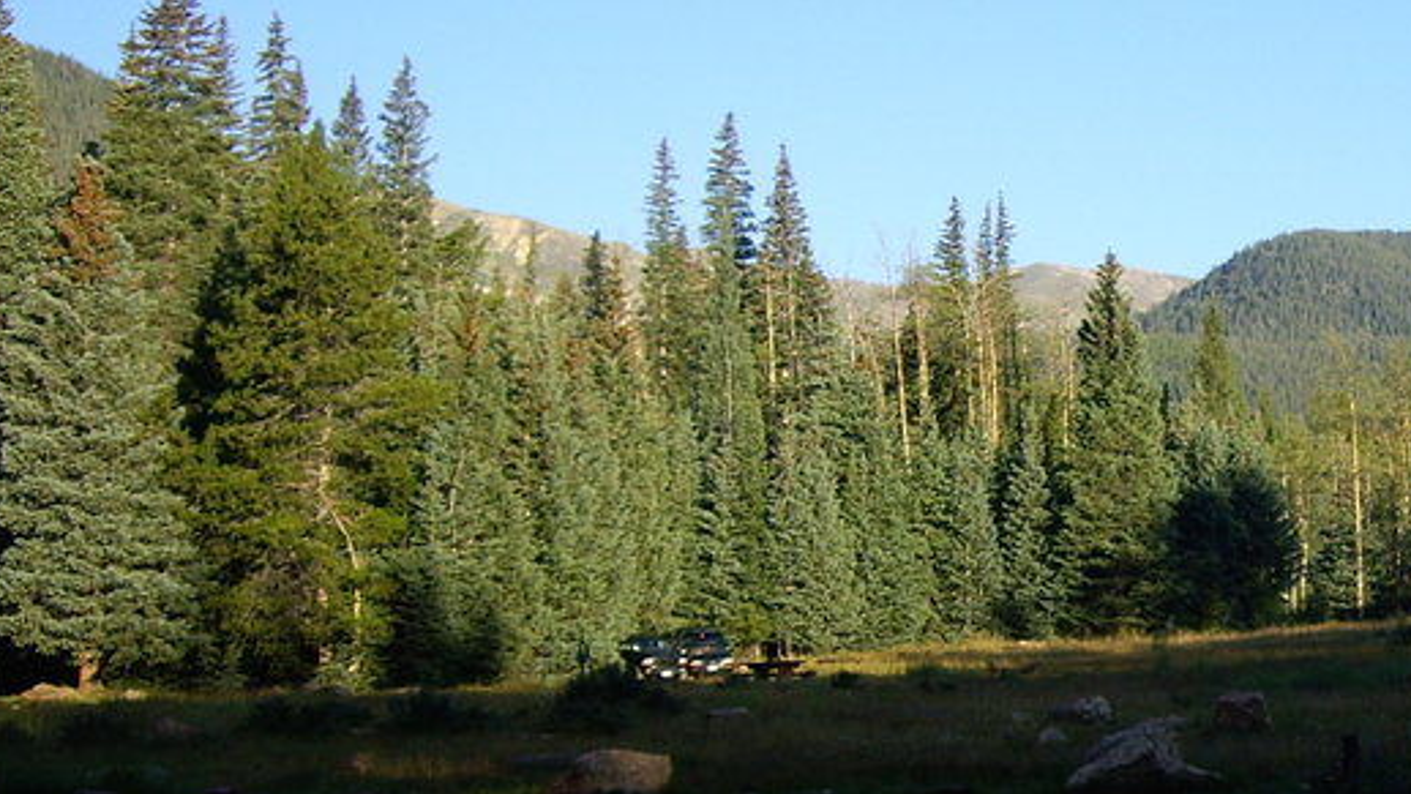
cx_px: 1362
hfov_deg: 24.9
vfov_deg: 14.7
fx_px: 3068
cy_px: 477
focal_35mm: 82
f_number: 4.3
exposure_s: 1/125
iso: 50
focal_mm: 6.2
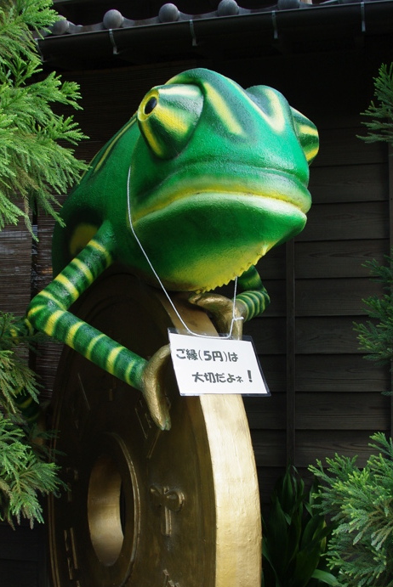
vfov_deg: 48.0
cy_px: 367
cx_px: 207
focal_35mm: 40
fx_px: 654
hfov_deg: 33.5
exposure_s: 1/45
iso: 200
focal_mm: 18
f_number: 8
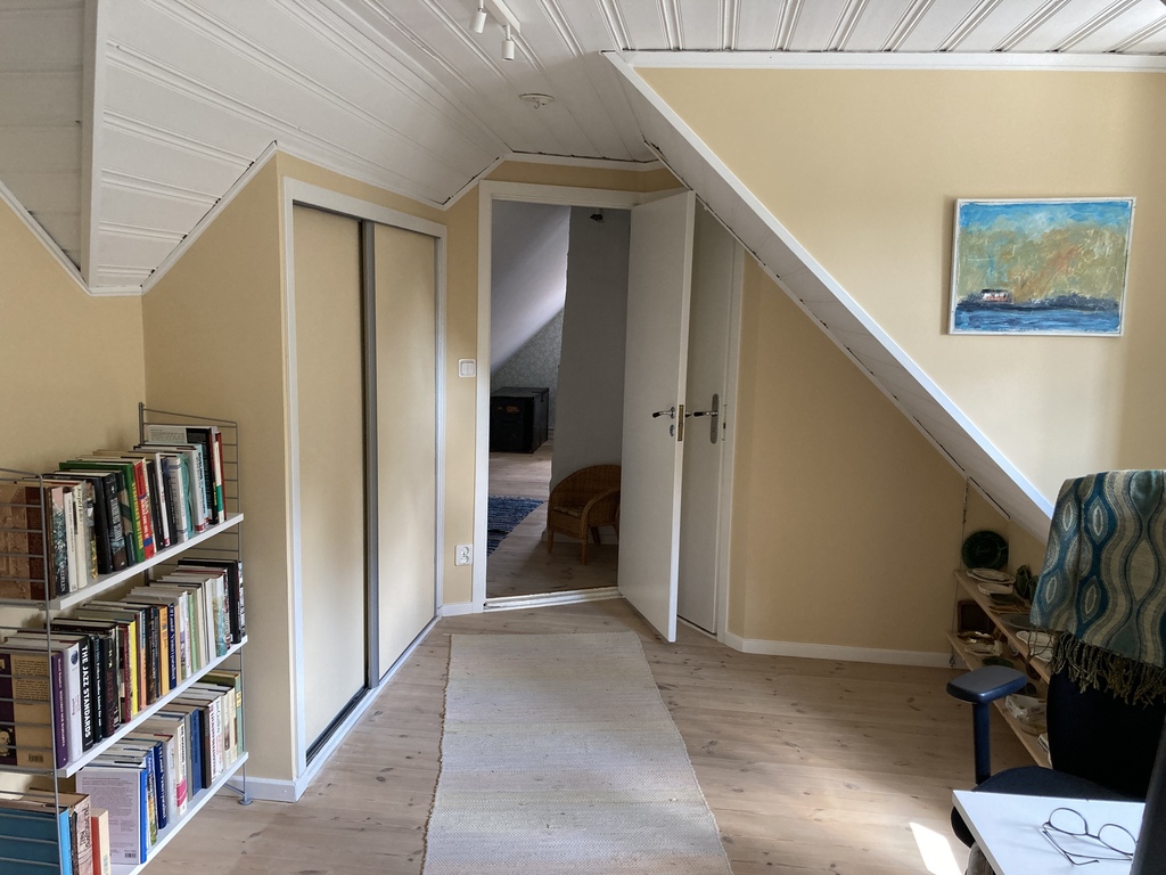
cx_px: 583
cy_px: 438
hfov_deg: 63.4
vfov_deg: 49.7
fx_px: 943
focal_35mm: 28
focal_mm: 3.99
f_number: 1.8
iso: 125
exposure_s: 1/60
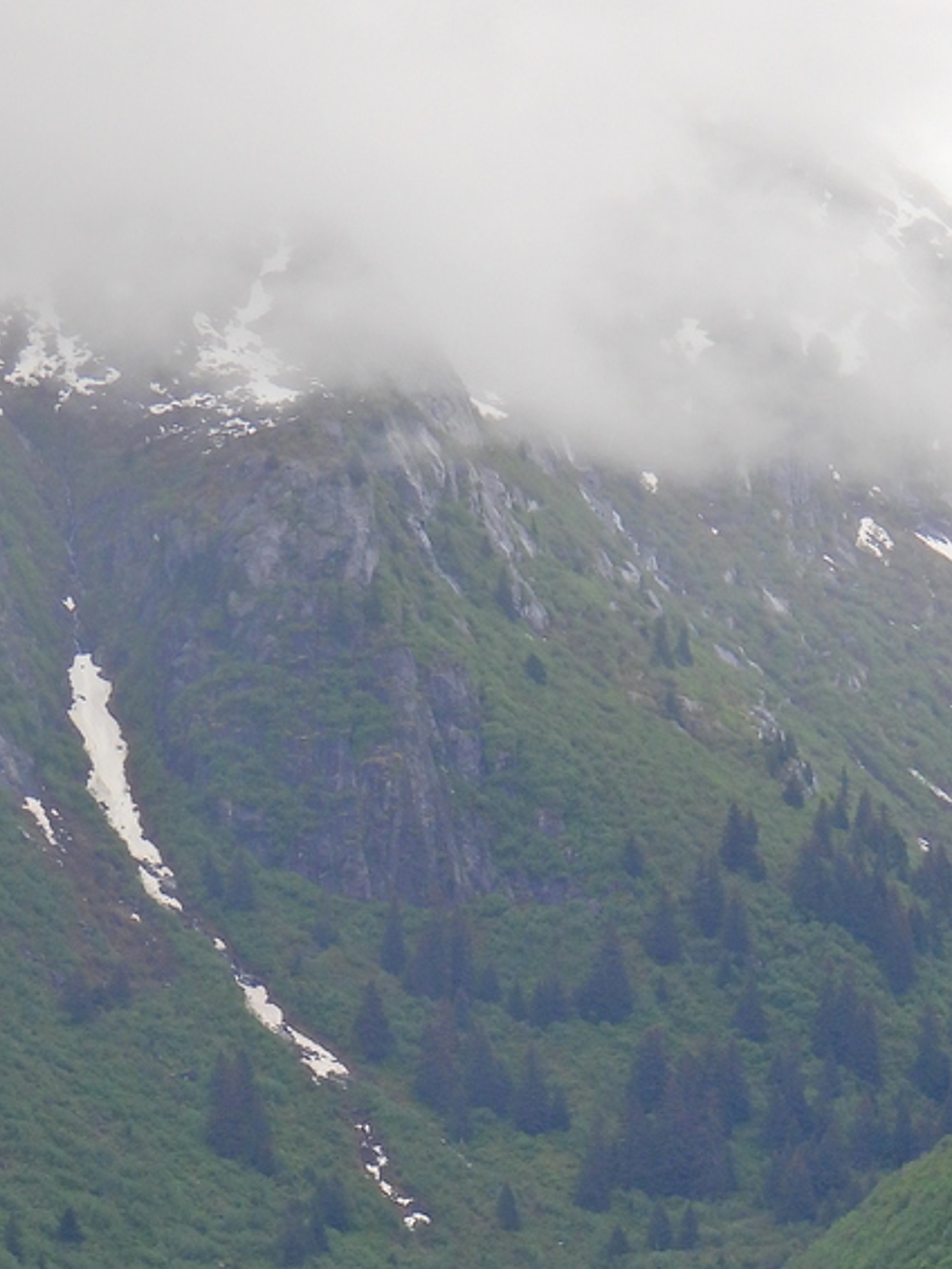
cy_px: 1327
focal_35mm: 340
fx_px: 12463
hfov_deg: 4.4
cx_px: 689
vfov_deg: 5.8
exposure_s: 1/320
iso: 100
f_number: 4.5
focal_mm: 26.8
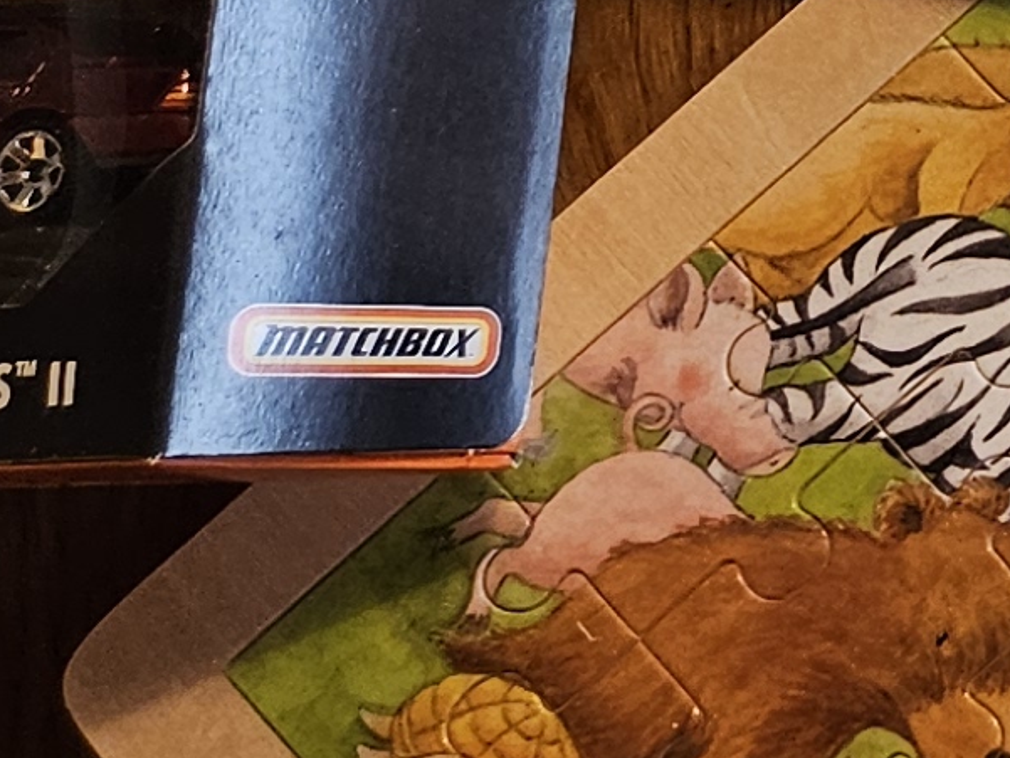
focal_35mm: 153
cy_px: -748
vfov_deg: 9.1
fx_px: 4465
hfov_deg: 9.6
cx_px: 3127
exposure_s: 1/100
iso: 125
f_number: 1.8
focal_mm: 5.4
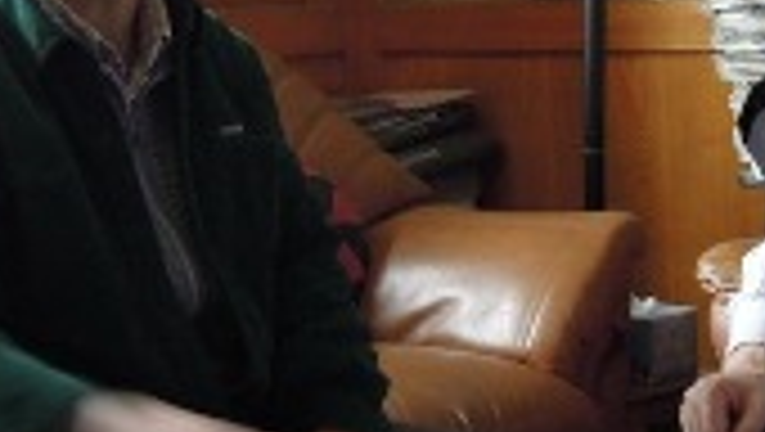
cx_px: 382
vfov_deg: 15.6
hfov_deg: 27.5
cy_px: 65
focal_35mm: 77
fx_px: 1563
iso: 500
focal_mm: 4.3
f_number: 2.8
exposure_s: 1/8
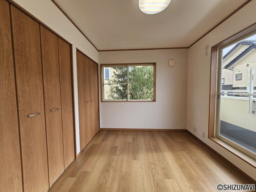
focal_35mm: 13
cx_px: 128
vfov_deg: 89.9
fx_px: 96
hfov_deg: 106.2
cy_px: 96
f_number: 2.2
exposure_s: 1/139
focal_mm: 2.2
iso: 50
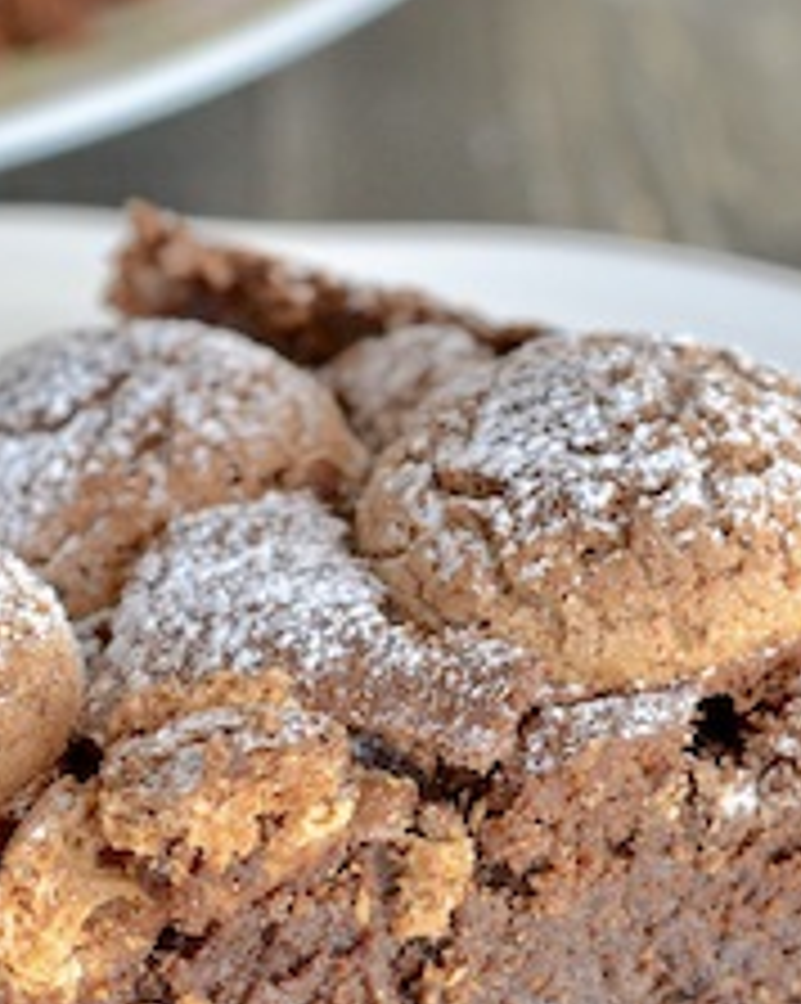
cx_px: 58
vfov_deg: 9.6
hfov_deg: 7.6
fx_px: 5994
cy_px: 556
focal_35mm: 202
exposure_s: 1/60
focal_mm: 50
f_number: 4.5
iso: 800
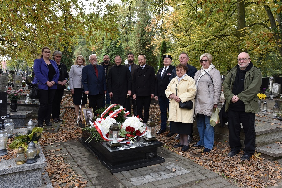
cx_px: 141
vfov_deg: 45.0
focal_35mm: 29
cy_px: 94
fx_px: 227
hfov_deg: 63.6
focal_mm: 29
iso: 400
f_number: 6.3
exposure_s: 1/160
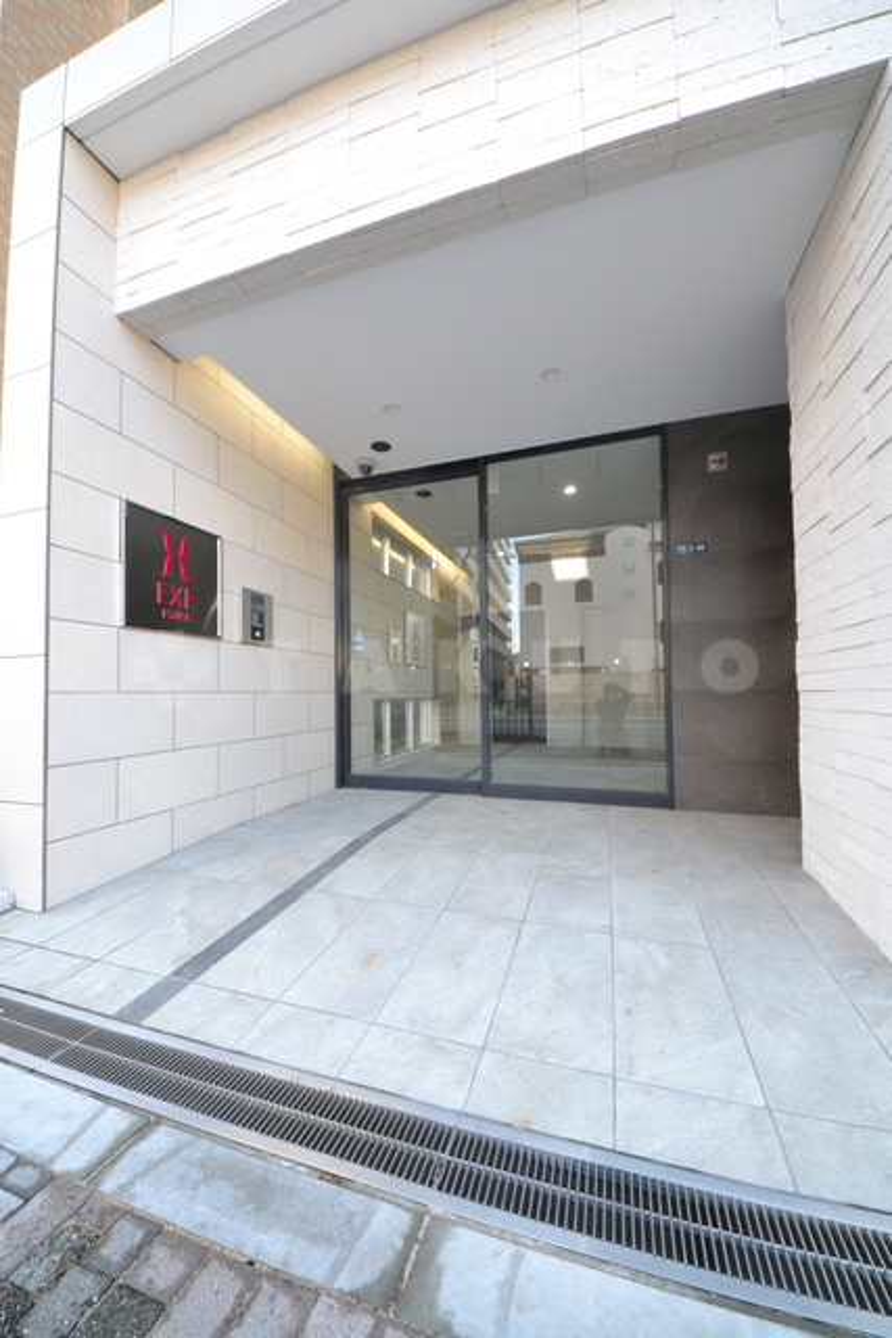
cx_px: 446
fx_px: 446
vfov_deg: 112.6
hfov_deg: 90.0
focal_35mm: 12
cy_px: 669
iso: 1600
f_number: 7.1
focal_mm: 8
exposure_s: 1/200
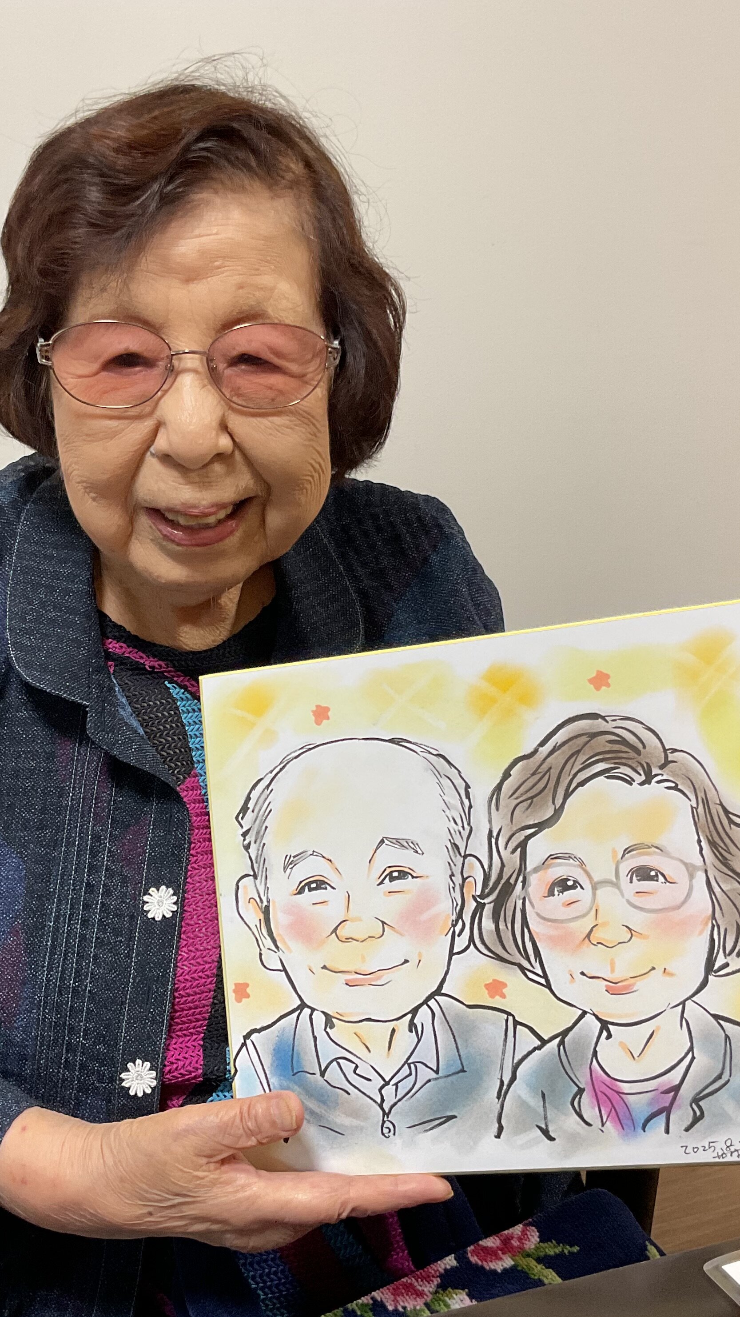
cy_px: 672
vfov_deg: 47.4
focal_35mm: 43
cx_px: 277
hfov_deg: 27.6
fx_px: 1500
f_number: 1.8
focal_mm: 3
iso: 100
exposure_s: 1/60
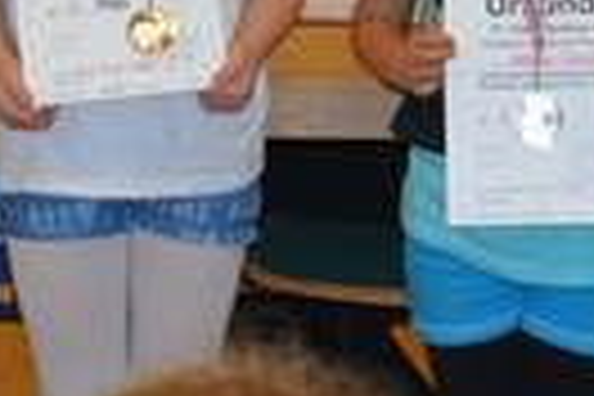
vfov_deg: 5.9
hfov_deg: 8.9
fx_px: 3828
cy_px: -194
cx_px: 144
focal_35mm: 232
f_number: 4.5
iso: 640
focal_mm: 34
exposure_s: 1/60
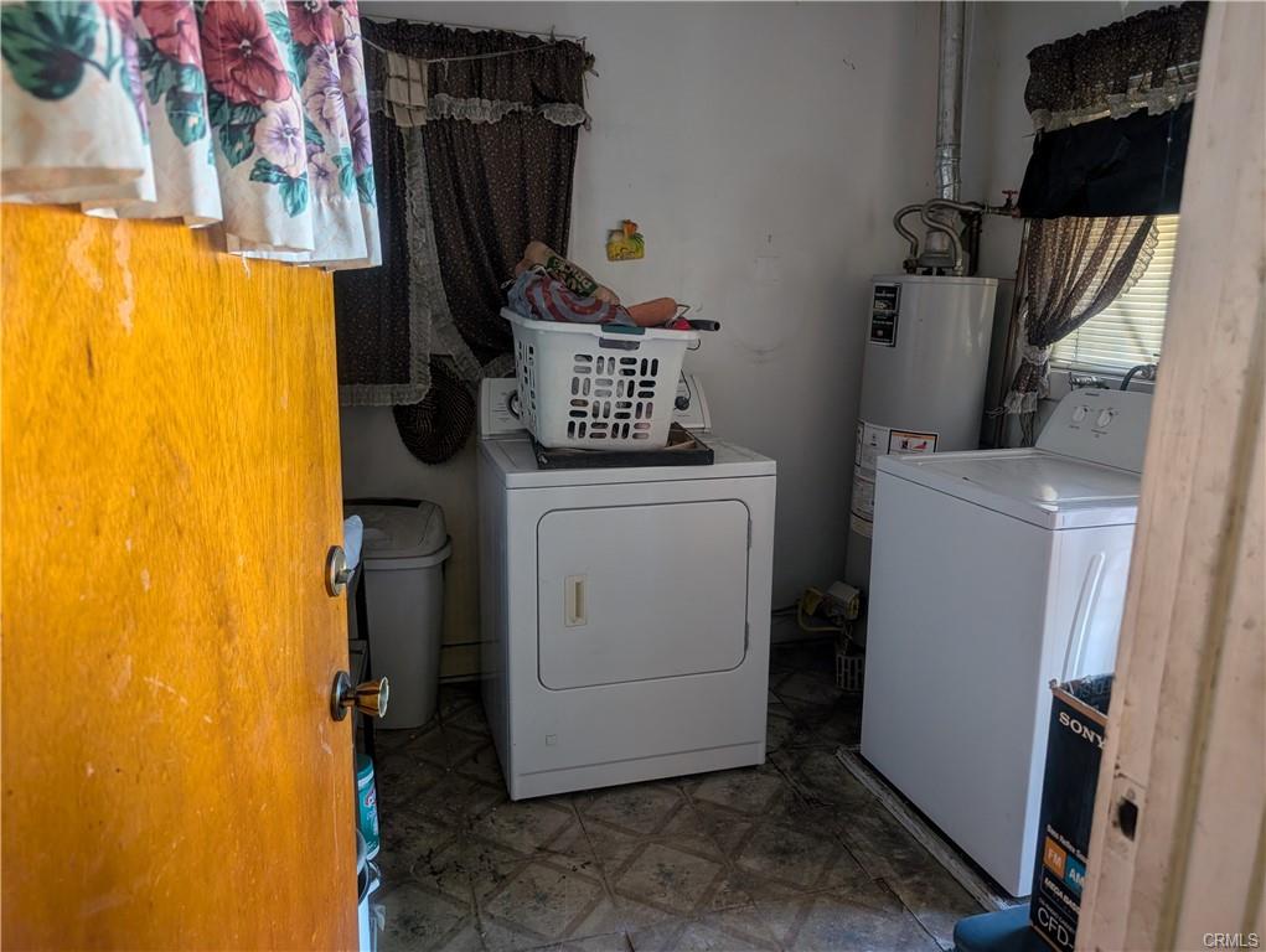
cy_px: 476
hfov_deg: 71.5
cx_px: 633
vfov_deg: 56.9
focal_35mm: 24
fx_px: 879
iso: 85
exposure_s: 1/120
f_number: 1.68
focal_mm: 6.9
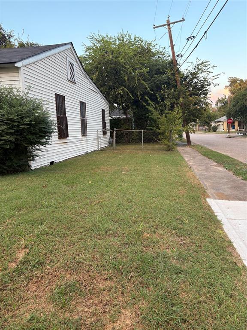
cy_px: 165
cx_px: 124
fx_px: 247
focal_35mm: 26
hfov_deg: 53.1
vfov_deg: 67.3
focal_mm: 5.96
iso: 64
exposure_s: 1/122
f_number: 1.6
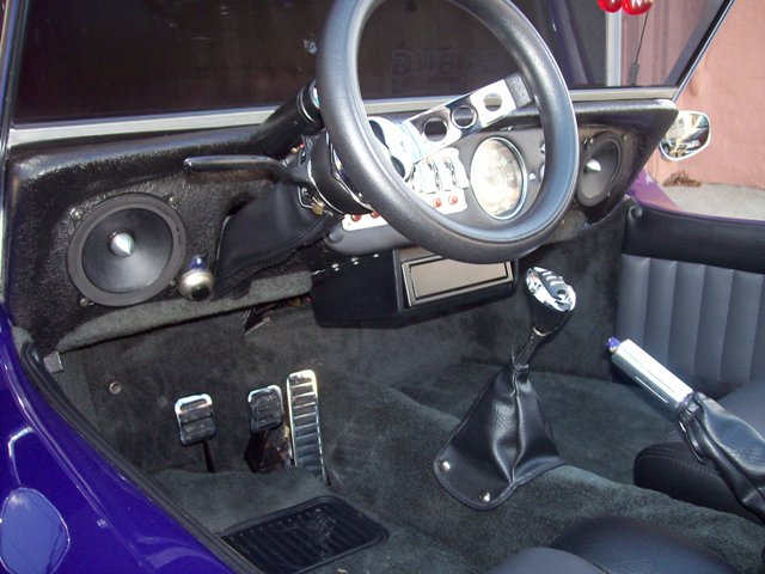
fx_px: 796
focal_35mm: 36
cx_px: 382
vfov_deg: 39.7
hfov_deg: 51.4
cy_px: 287
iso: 80
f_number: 2.7
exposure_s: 1/64
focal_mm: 6
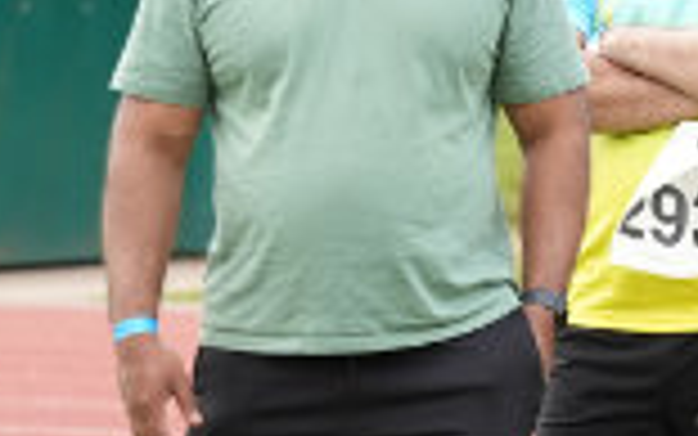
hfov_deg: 4.8
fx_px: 8310
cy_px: 52
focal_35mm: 437
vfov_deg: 3.0
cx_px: 716
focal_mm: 65.1
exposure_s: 1/800
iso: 250
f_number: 2.8
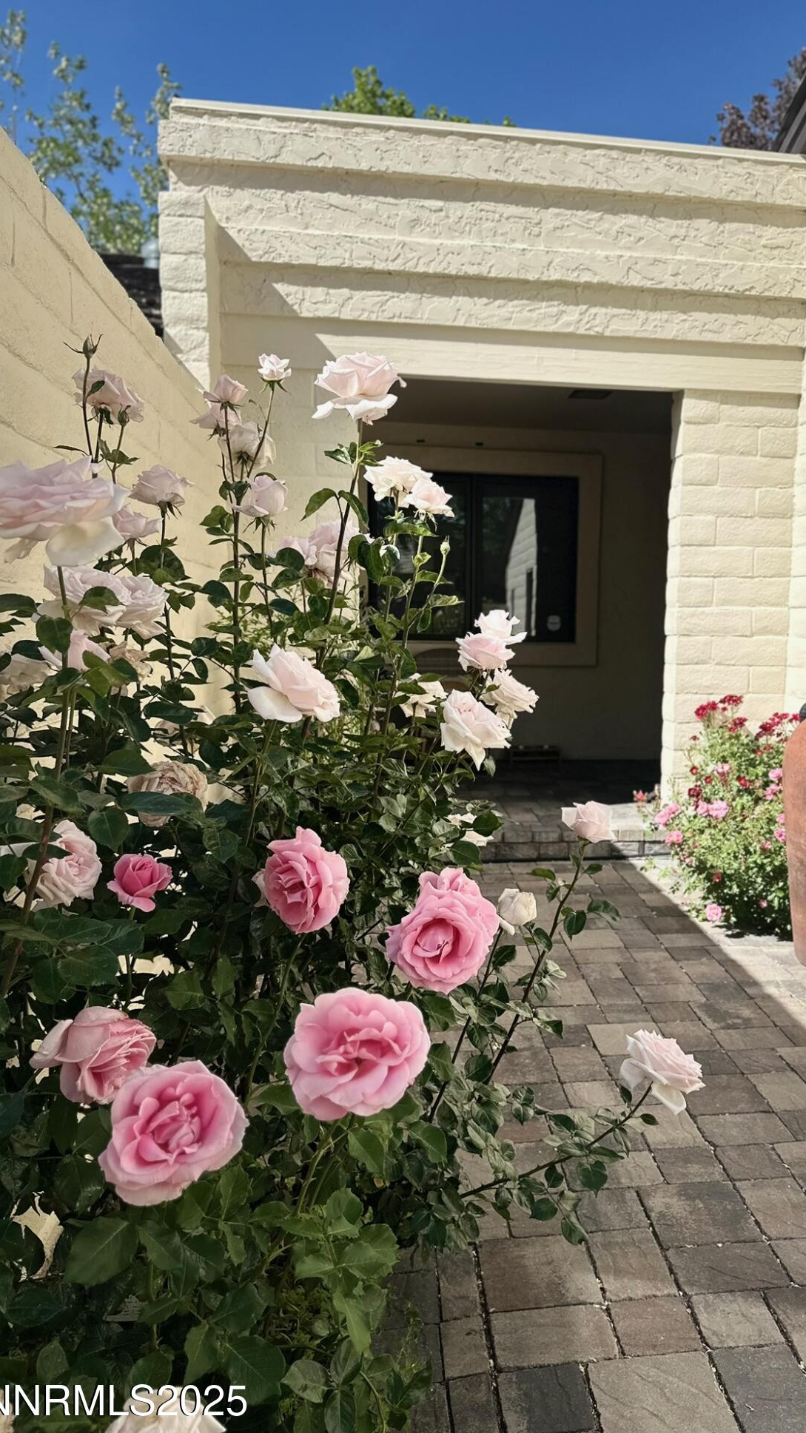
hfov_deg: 42.3
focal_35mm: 27
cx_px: 533
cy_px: 729
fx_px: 1026
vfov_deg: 69.9
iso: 80
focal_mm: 6.86
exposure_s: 1/5263
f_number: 1.78
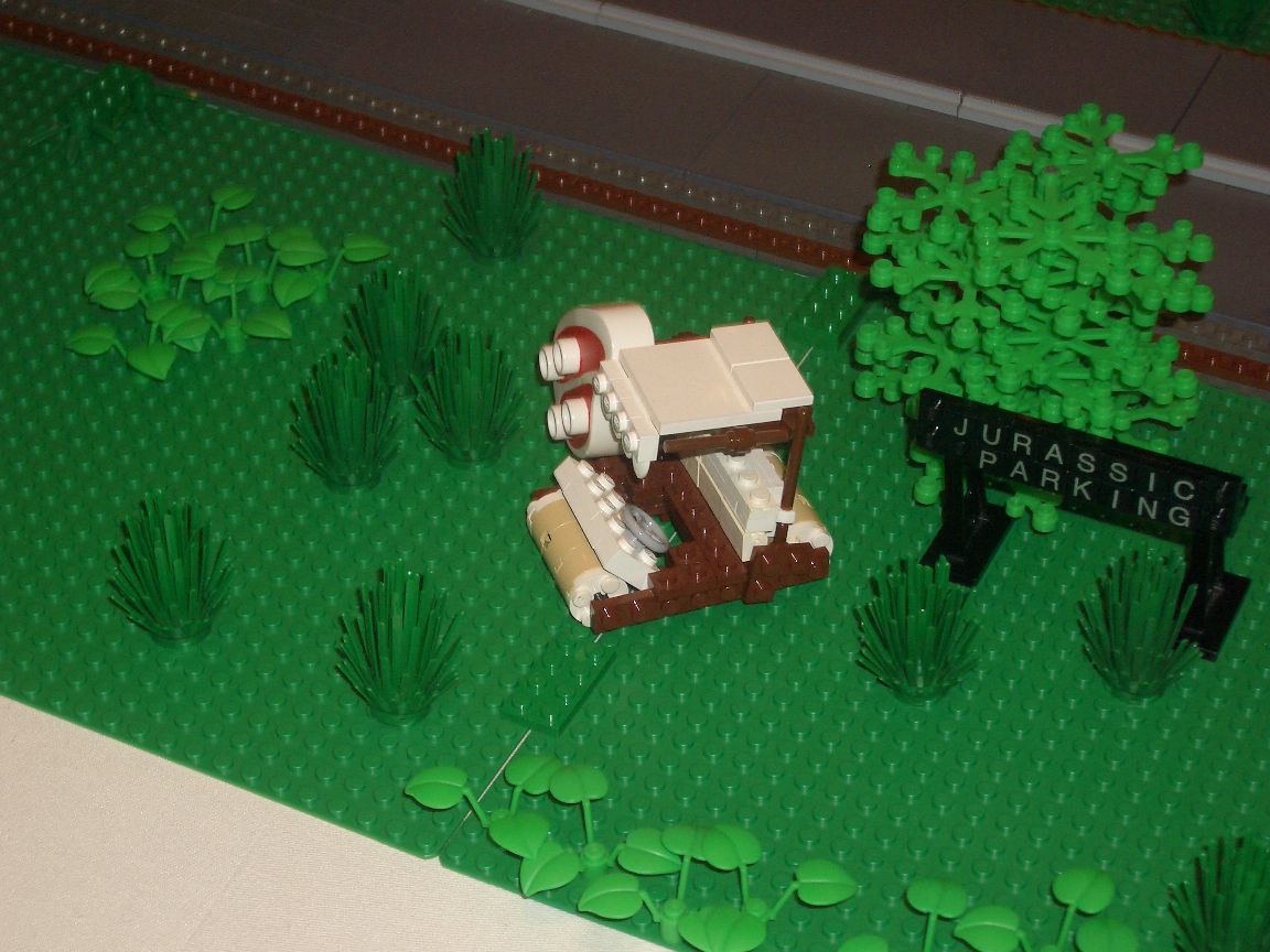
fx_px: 2715
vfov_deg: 19.9
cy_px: 476
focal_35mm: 74
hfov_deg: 26.3
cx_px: 635
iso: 100
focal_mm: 12.2
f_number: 3.9
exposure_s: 1/60
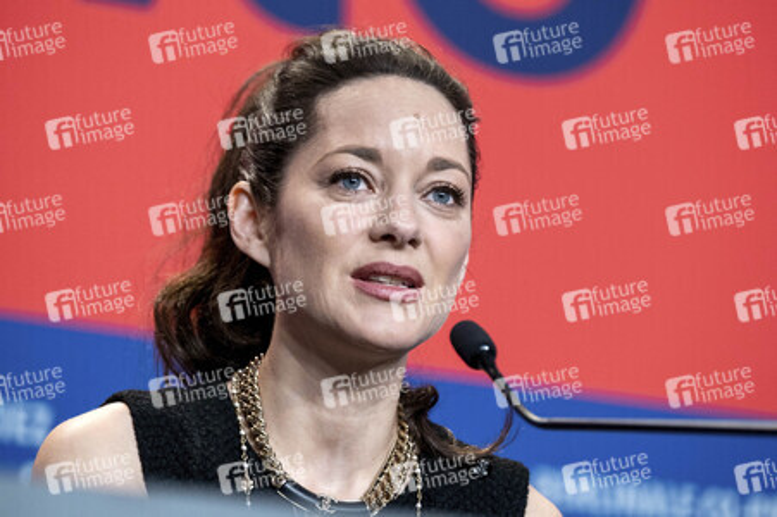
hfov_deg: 12.4
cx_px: 388
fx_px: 3580
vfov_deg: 8.3
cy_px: 258
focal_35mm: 166
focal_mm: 110.6
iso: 1600
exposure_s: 1/200
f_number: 2.8
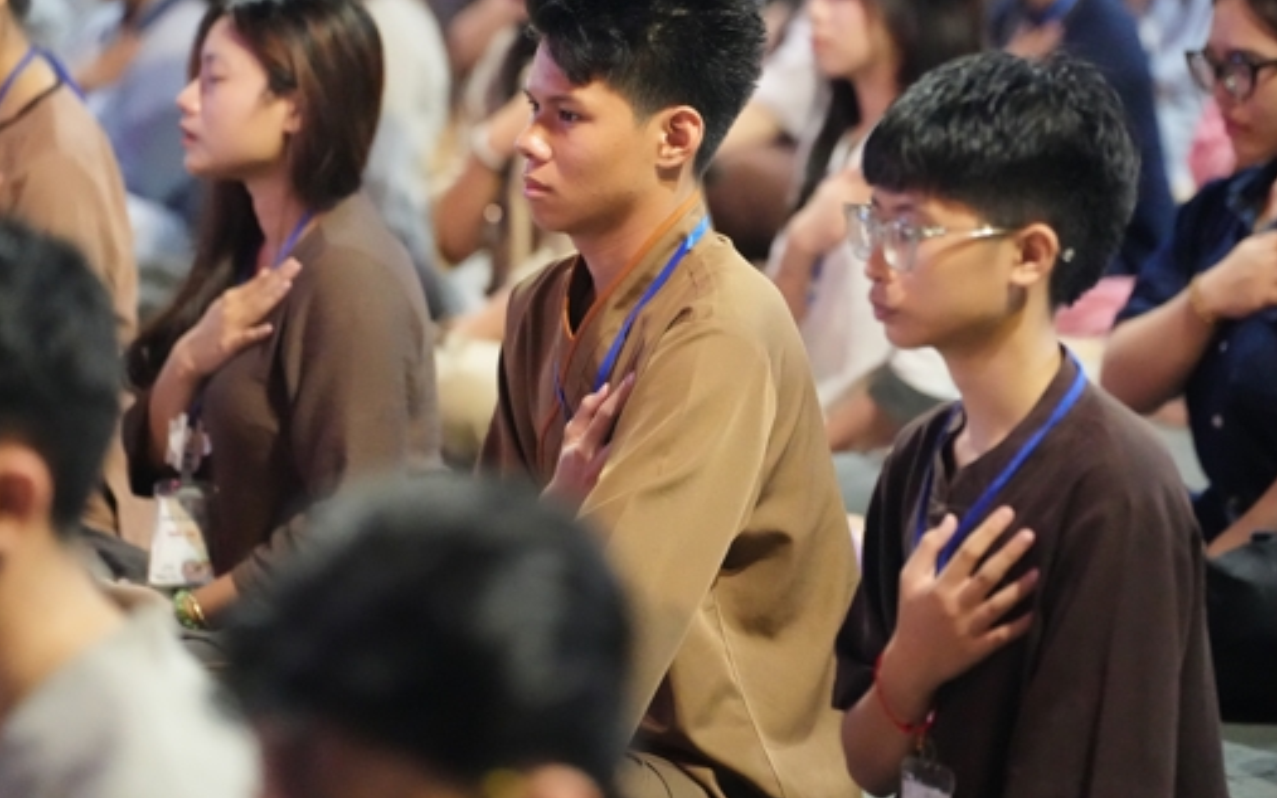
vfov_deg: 6.7
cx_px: 678
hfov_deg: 10.7
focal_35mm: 196
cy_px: 266
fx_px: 6822
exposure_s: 1/200
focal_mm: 150
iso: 20000
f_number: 2.8
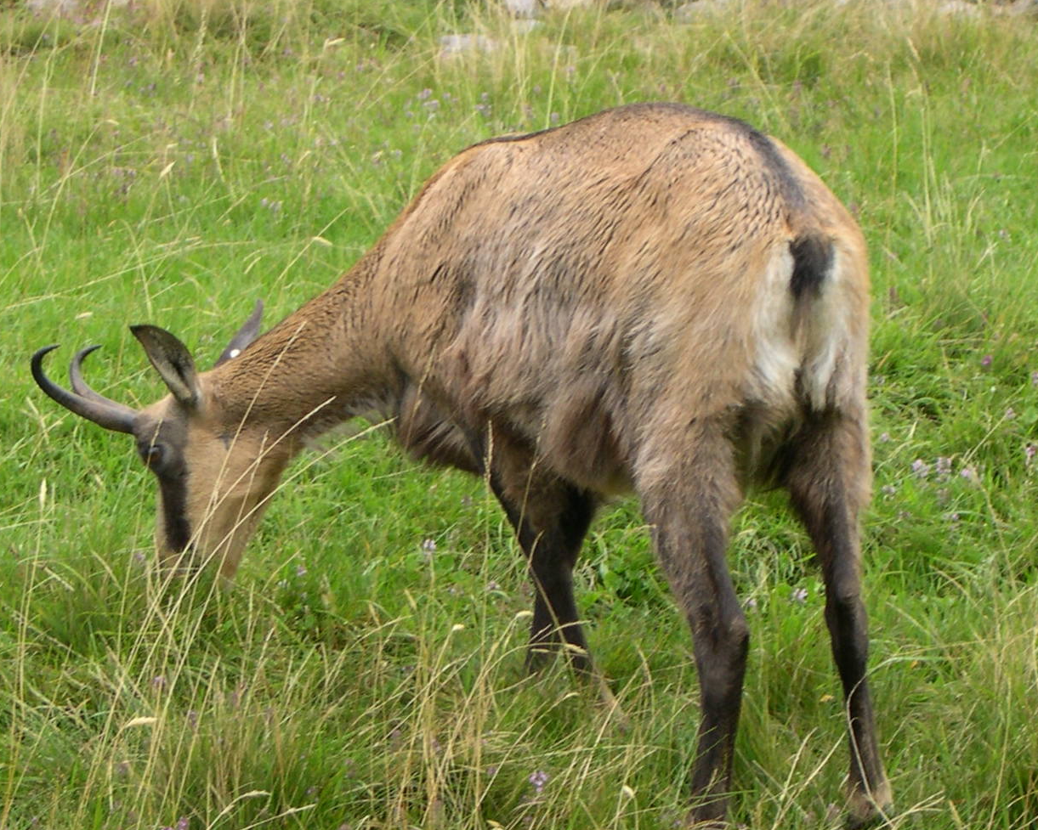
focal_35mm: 164
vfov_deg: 9.4
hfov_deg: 11.8
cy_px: 460
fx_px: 5039
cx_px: 454
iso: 100
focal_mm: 24
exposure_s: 1/114
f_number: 4.9
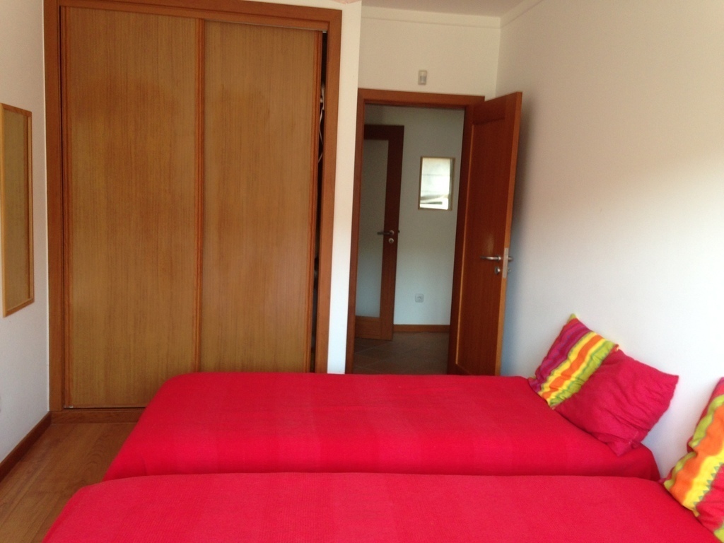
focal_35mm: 33
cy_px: 272
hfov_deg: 55.4
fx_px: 690
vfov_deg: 42.9
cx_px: 362
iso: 80
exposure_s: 1/20
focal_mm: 4.12
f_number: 2.4
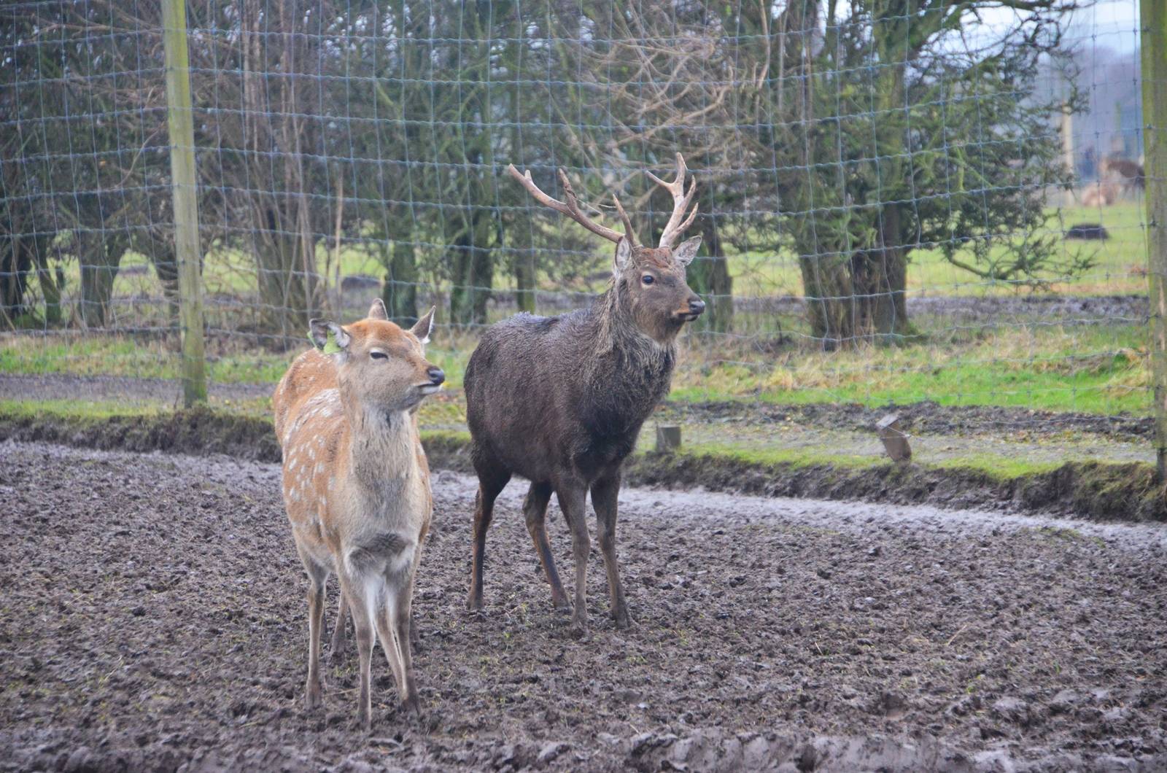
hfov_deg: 9.8
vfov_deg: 6.5
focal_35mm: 210
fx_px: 6794
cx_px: 584
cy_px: 386
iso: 2500
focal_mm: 140
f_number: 6
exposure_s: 1/100
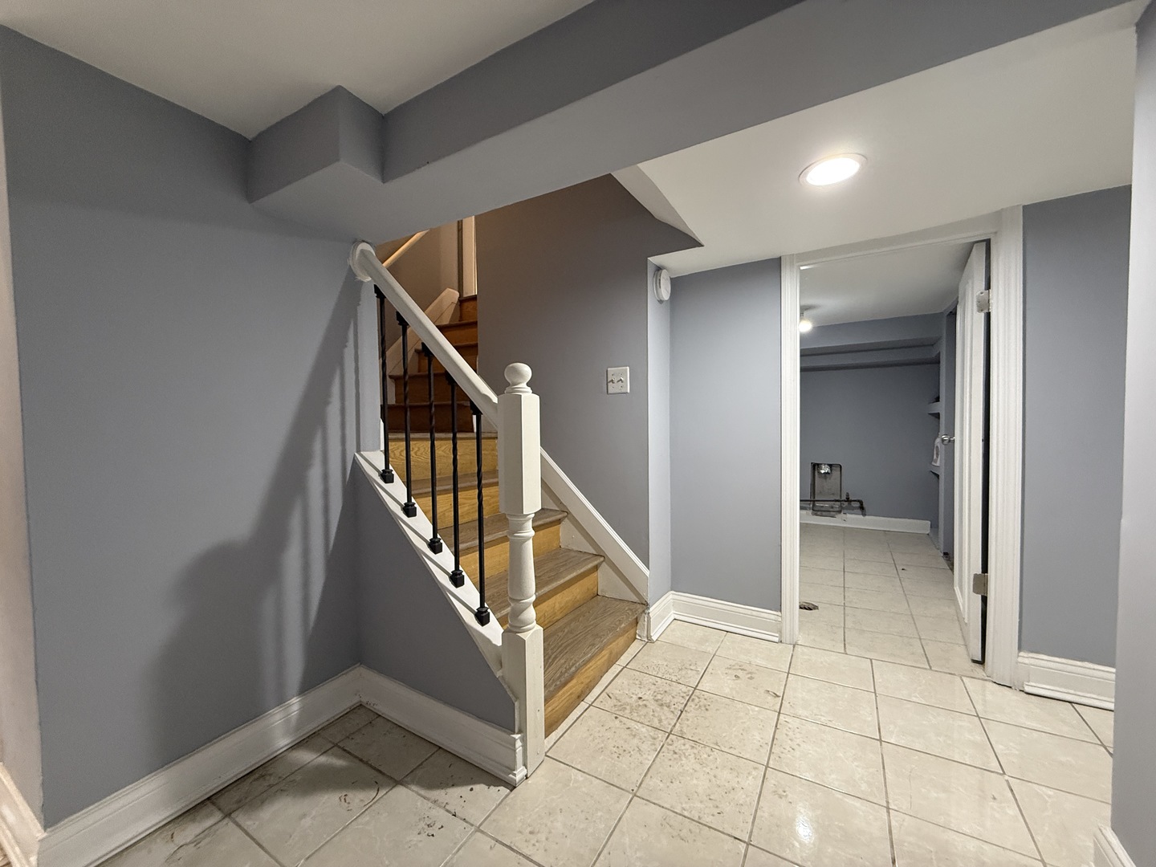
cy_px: 434
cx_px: 578
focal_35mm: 14
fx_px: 468
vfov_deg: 85.7
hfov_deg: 102.1
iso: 320
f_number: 2.2
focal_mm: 2.22
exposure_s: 1/60
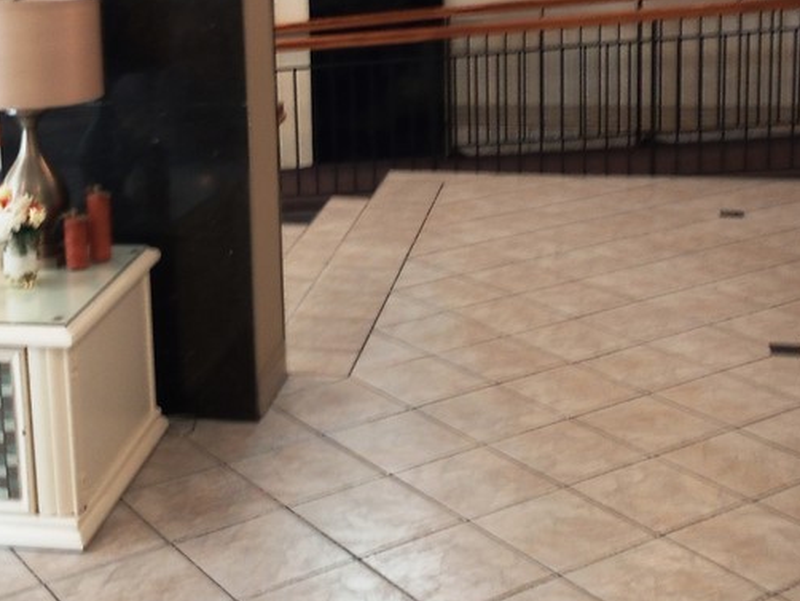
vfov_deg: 25.3
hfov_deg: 33.6
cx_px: 294
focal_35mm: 57
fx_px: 1318
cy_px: 131
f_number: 1.8
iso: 1750
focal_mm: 4.27
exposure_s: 1/24
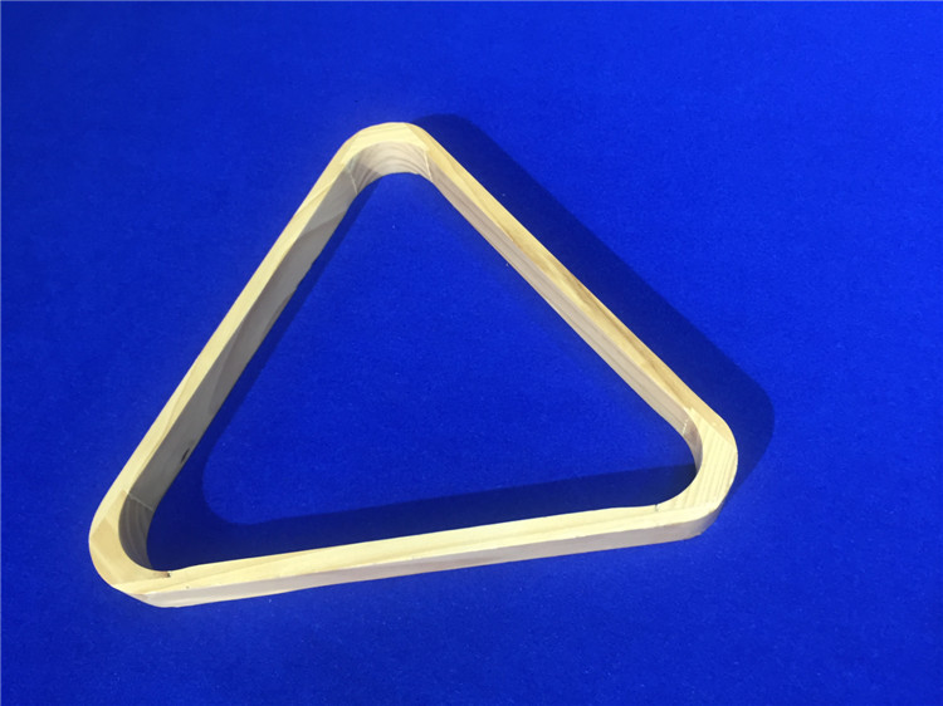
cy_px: 353
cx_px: 472
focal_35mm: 29
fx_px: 790
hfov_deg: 61.7
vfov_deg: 48.2
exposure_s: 1/33
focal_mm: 4.15
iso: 100
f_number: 2.2
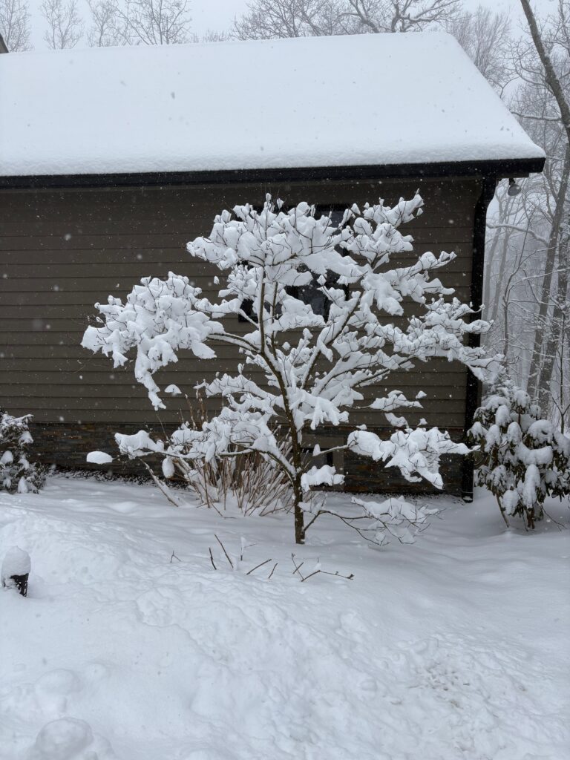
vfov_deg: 67.3
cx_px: 285
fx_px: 571
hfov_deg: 53.1
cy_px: 380
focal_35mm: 26
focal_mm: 5.96
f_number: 1.6
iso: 50
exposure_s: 1/2012
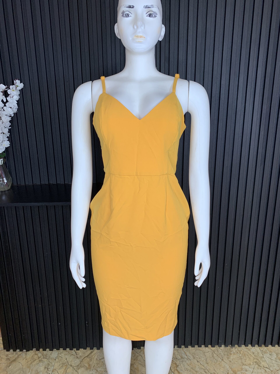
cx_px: 140
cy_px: 187
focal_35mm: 26
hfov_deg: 53.1
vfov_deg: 67.3
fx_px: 280
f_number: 1.8
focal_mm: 4.25
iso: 80
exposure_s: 1/92
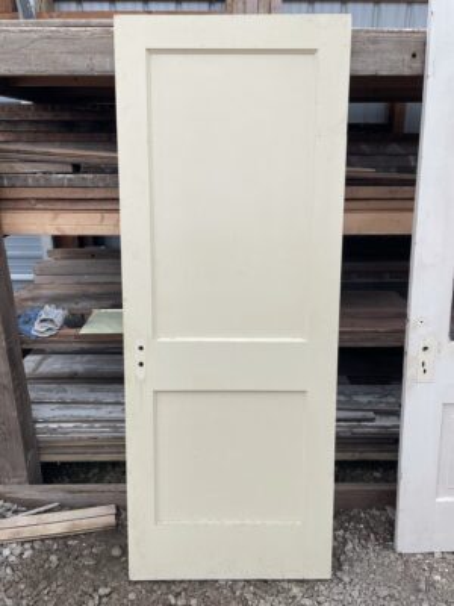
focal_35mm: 26
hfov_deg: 53.1
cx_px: 227
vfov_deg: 67.3
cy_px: 303
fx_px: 455
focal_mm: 4.2
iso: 50
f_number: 1.6
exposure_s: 1/121
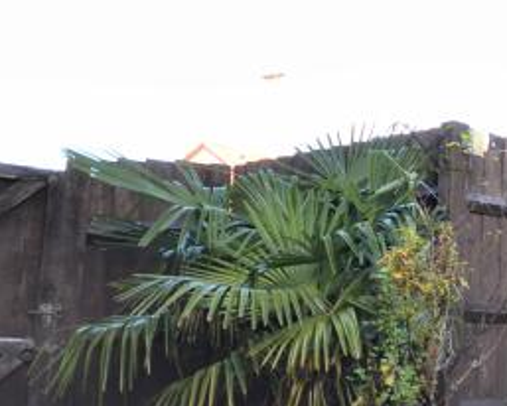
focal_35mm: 56
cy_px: 263
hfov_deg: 24.7
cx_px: 785
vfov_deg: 27.0
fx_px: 841
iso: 400
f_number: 5
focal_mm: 10
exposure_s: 1/100
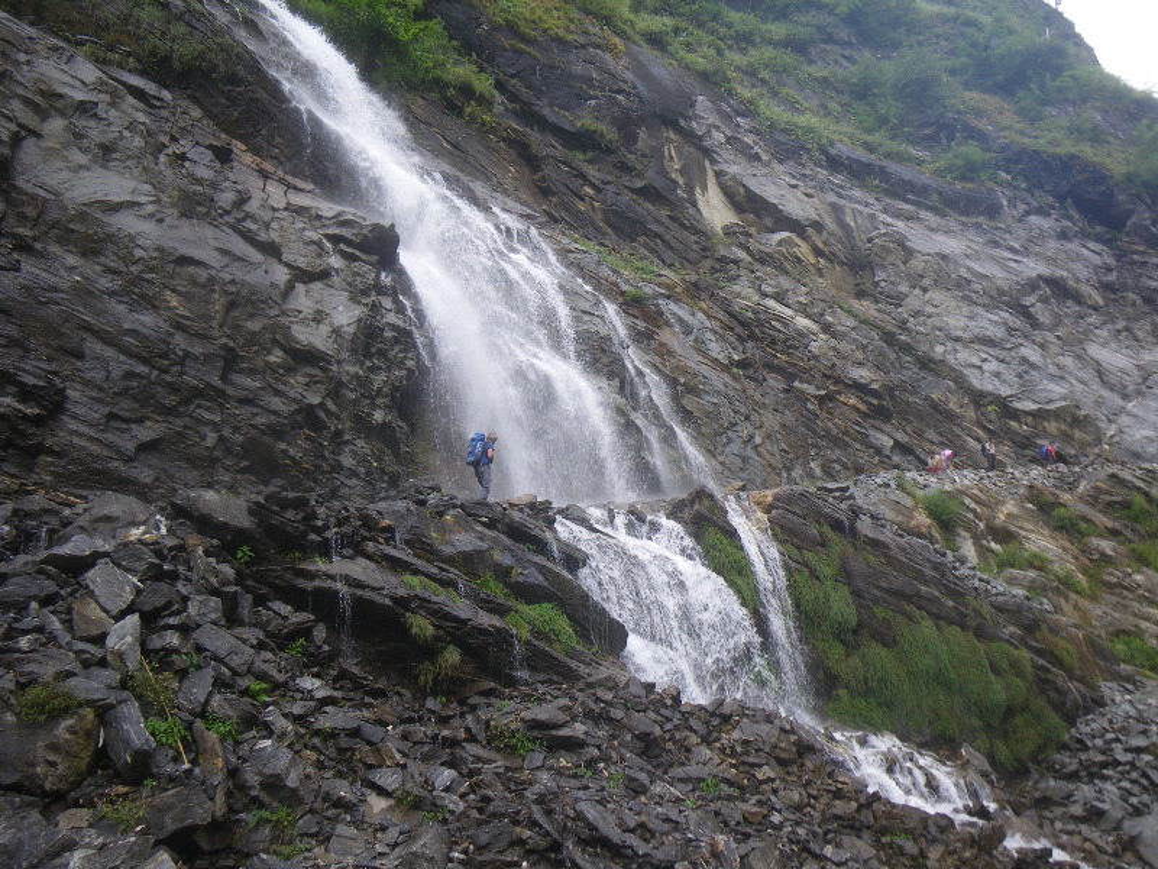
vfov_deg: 49.7
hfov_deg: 63.4
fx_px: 937
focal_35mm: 28
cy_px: 434
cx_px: 579
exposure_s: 1/160
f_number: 3.5
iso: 50
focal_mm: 5
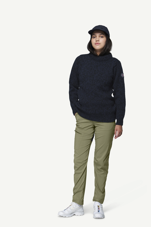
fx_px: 497
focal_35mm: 79
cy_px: 112
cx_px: 74
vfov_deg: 25.7
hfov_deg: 17.3
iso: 100
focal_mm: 77
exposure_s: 1/50
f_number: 6.3
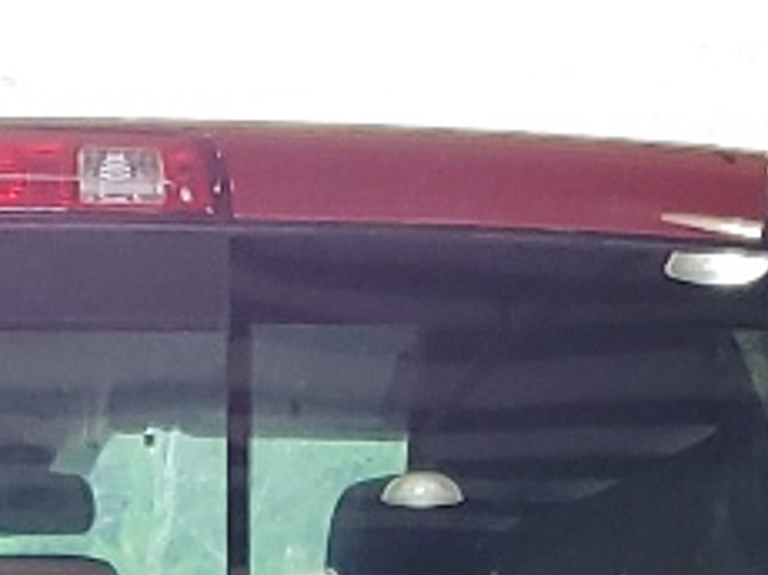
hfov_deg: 10.9
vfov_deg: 7.3
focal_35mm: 181
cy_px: 1698
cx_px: 47
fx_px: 4012
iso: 64
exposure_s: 1/60.2
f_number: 1.5
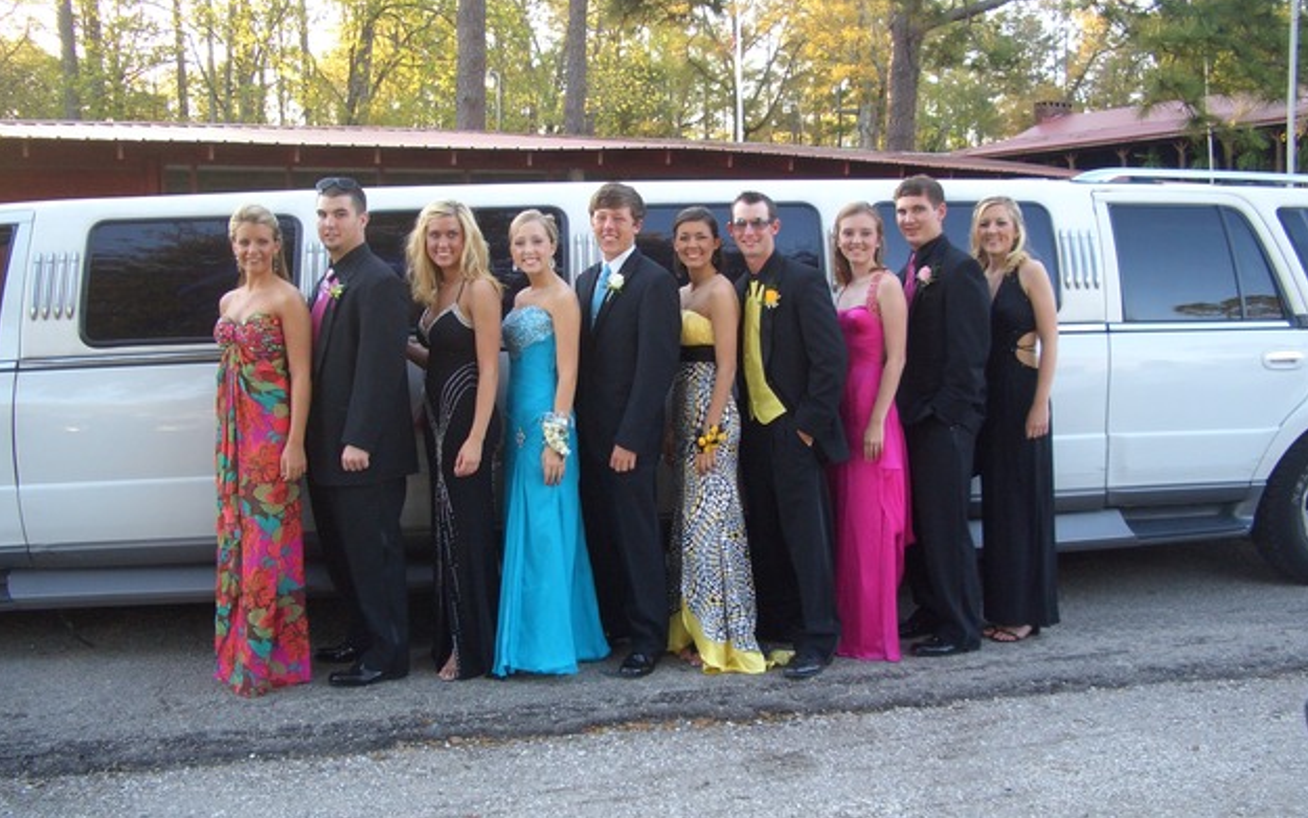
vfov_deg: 33.6
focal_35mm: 38
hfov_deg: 51.5
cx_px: 649
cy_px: 418
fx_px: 1355
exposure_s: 1/100
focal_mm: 5.8
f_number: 2.6
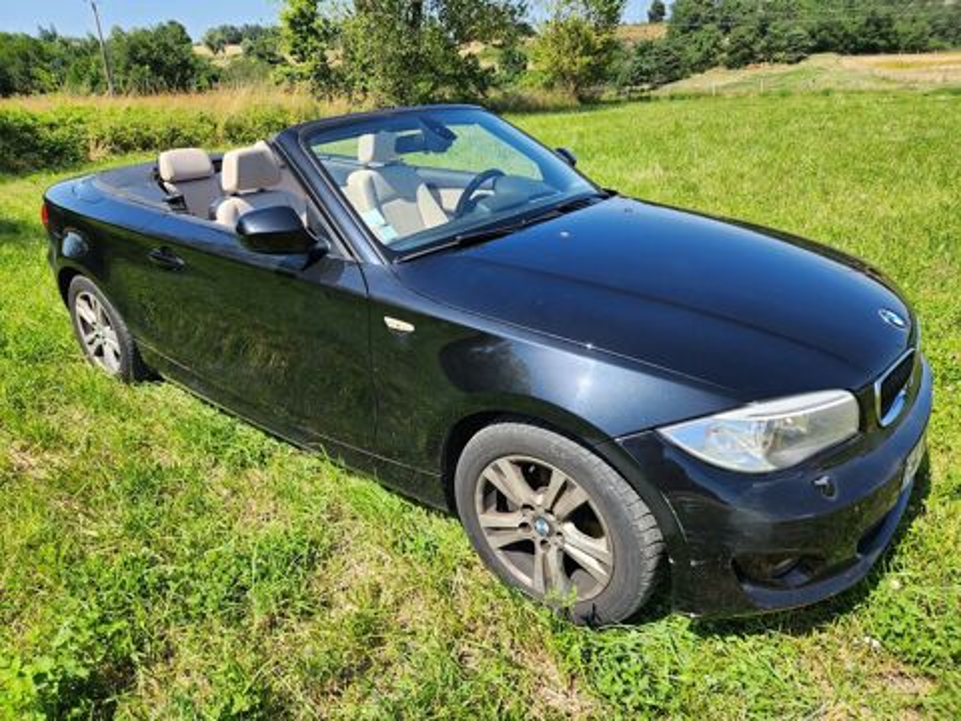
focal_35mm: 23
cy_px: 360
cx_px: 480
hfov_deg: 73.9
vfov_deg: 58.9
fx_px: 639
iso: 20
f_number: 1.8
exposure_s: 1/736
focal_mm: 5.4
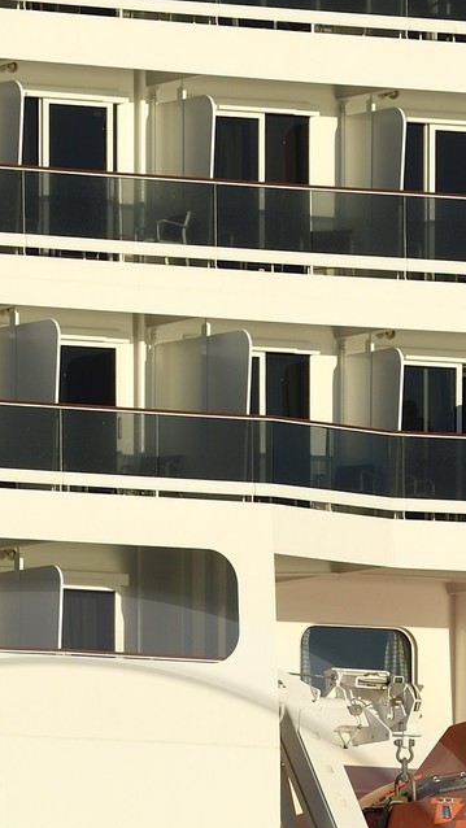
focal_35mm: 789
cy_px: 1199
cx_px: 40
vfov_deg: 2.7
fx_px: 17327
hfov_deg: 1.5
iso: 200
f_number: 10
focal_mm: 200
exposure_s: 1/640
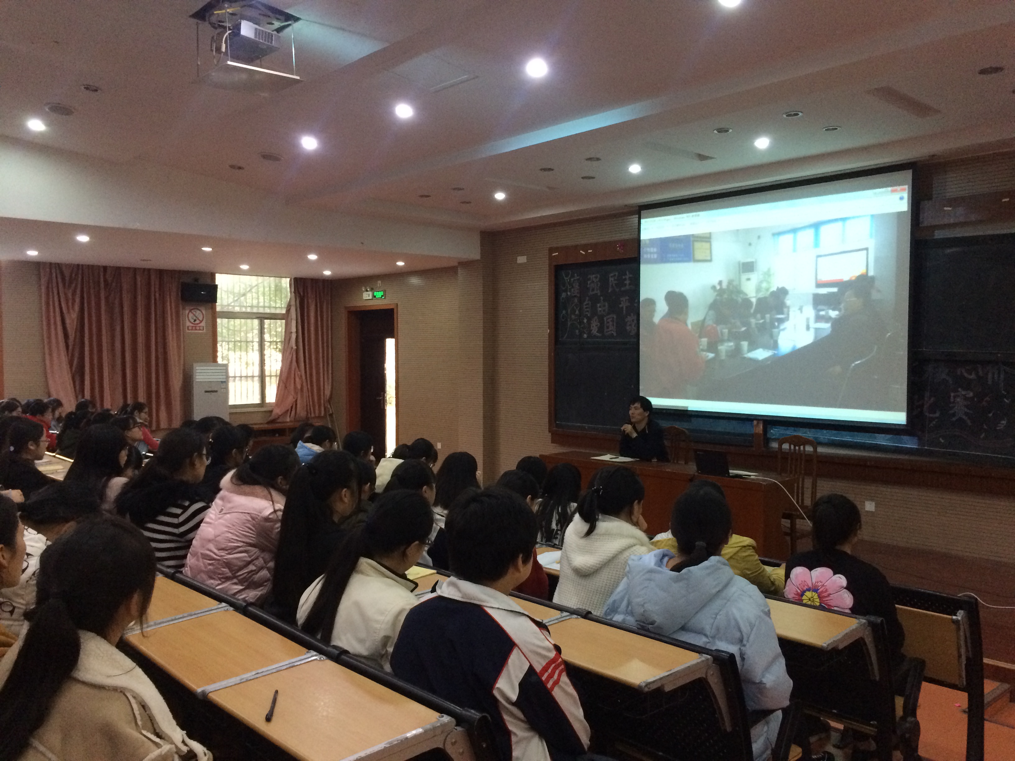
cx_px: 508
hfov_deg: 61.7
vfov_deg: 48.2
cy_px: 380
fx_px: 850
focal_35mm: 29
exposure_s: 1/25
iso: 320
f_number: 2.2
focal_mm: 4.15
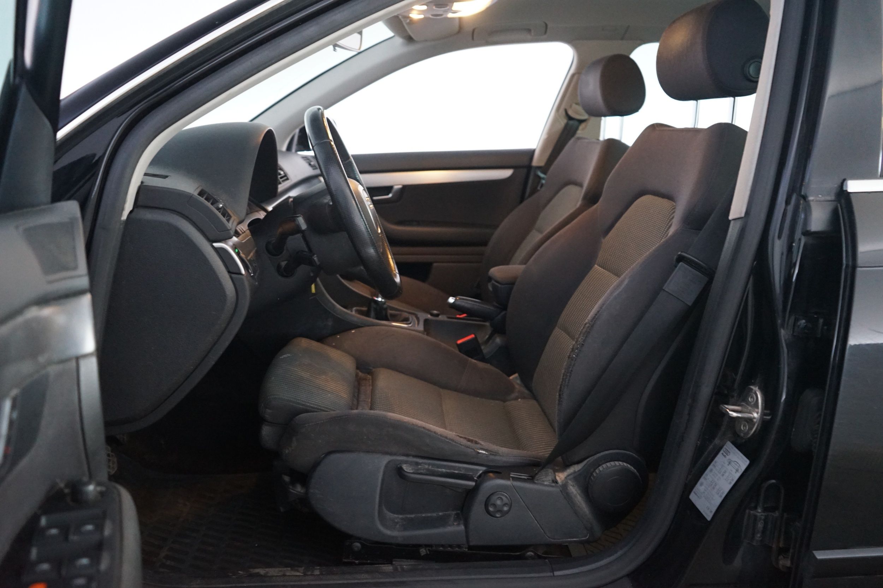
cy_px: 294
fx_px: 687
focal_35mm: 28
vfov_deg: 46.4
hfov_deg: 65.5
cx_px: 442
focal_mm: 28
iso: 4000
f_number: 4
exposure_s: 1/13
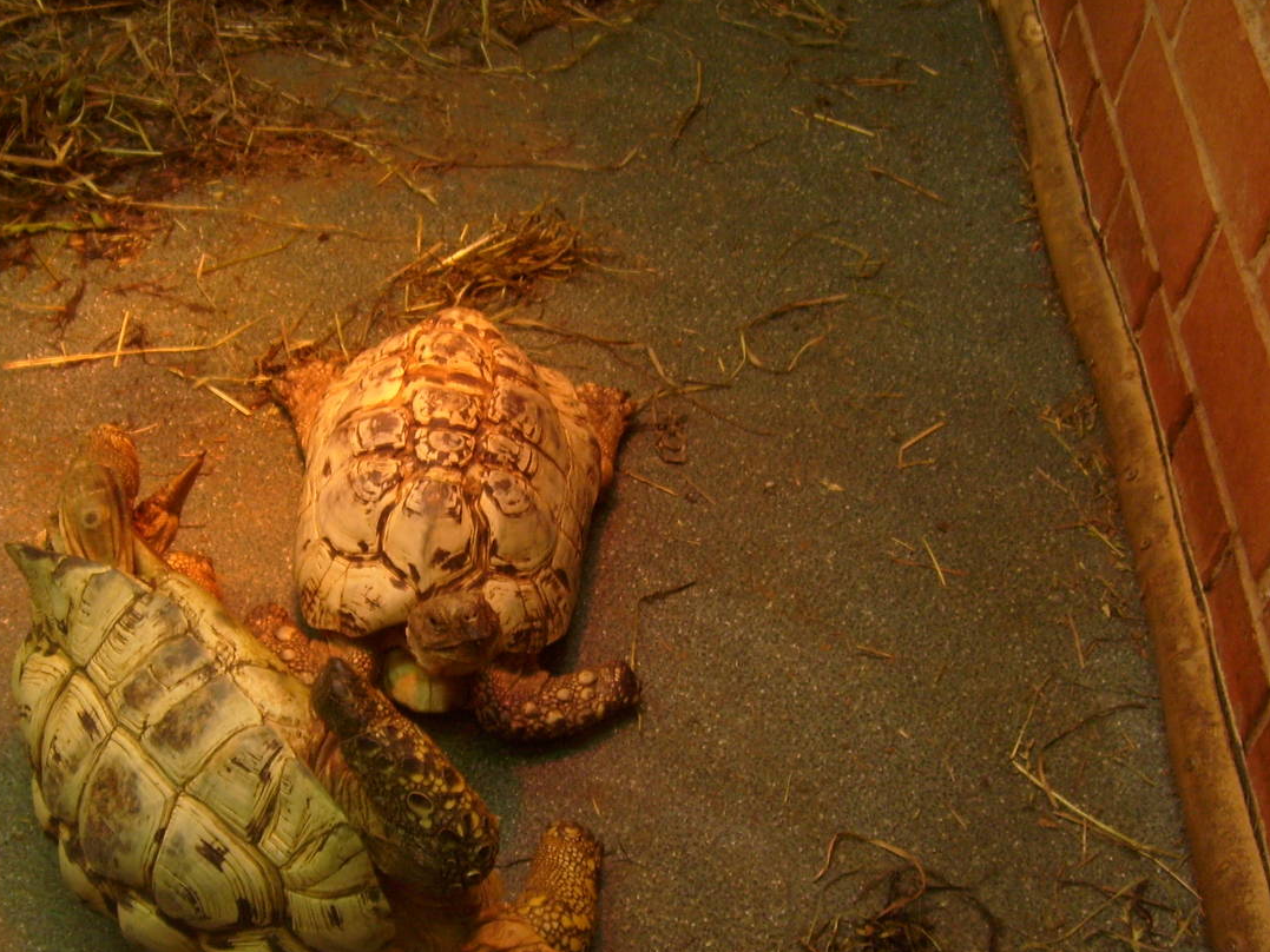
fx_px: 1908
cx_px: 499
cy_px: 607
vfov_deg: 27.9
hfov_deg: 36.7
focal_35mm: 52
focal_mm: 5.8
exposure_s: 1/10
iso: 80
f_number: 2.8
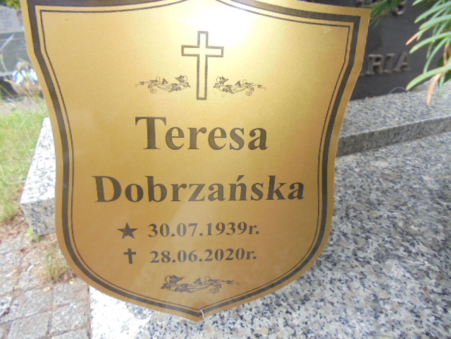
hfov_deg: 67.3
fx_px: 339
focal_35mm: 26
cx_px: 226
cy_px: 170
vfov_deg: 53.1
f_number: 3.5
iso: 100
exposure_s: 1/60
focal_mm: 4.6
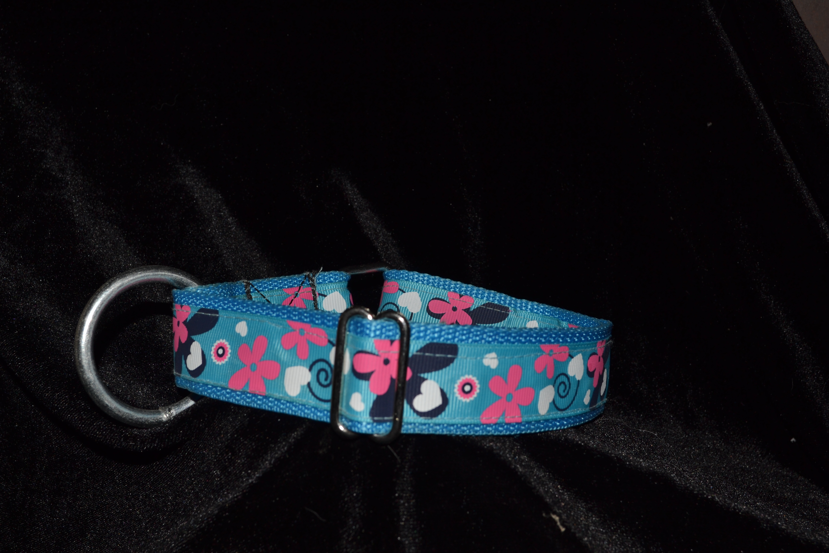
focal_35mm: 45
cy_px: 276
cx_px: 414
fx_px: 1036
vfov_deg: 29.9
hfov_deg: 43.6
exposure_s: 1/60
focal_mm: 30
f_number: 8
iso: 100
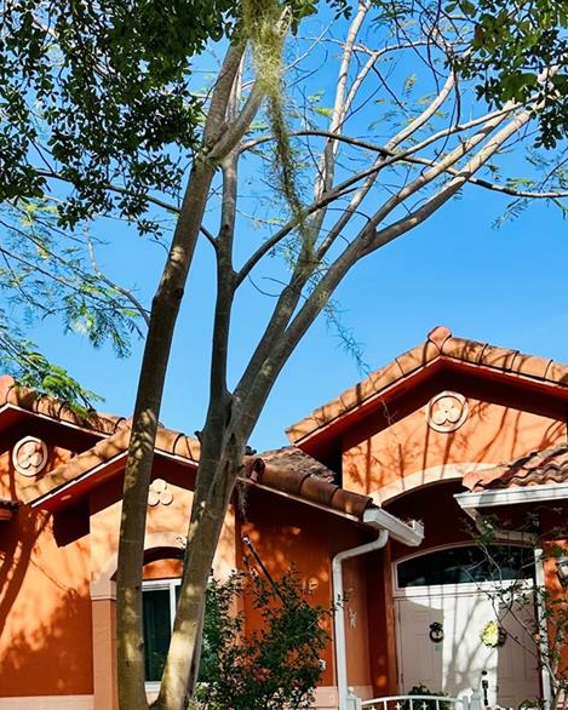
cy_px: 609
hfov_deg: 31.1
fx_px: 1008
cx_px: 166
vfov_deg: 36.8
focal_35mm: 48
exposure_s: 1/2070
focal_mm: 6.86
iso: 80
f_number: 1.78
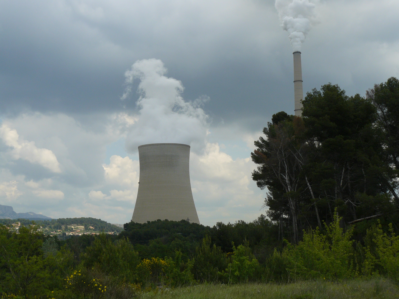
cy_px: 150
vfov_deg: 25.7
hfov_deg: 33.8
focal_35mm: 57
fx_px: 657
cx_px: 200
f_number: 5.6
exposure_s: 1/400
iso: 100
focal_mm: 9.5
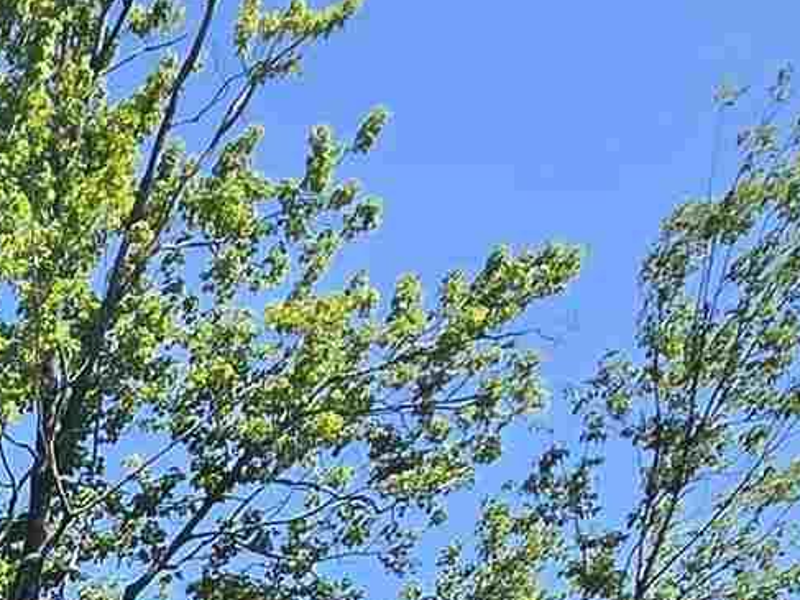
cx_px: -708
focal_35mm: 82
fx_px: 1895
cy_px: 1519
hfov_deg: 18.0
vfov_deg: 12.8
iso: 50
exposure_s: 1/1457
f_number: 2.2
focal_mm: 2.2
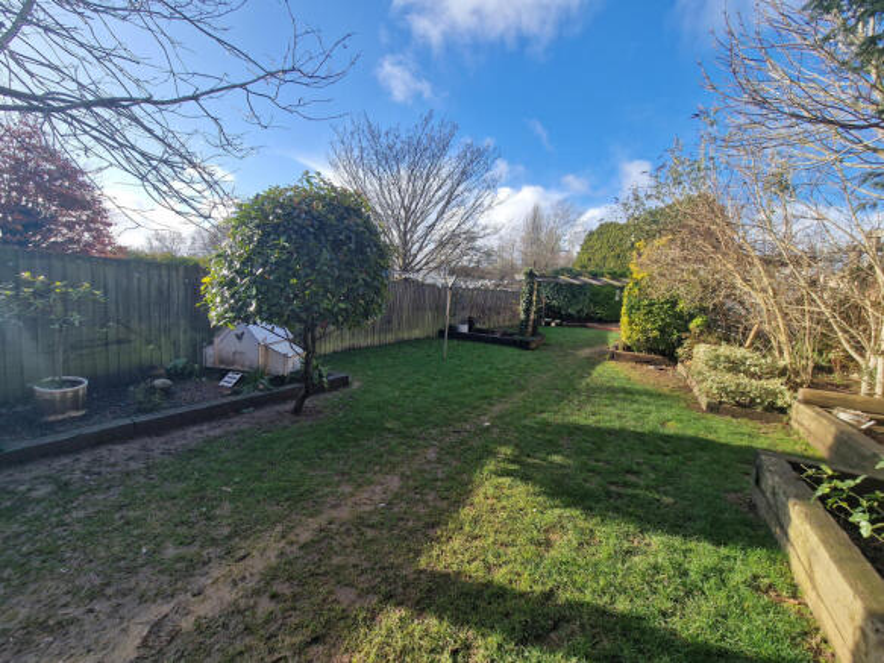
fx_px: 332
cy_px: 332
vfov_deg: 89.9
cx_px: 442
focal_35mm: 13
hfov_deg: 106.2
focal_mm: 2.2
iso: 50
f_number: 2.2
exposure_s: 1/1004
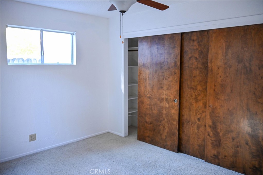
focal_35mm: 28
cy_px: 88
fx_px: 205
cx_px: 132
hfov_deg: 65.5
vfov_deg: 46.4
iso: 2200
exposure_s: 1/125
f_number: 4
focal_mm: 28
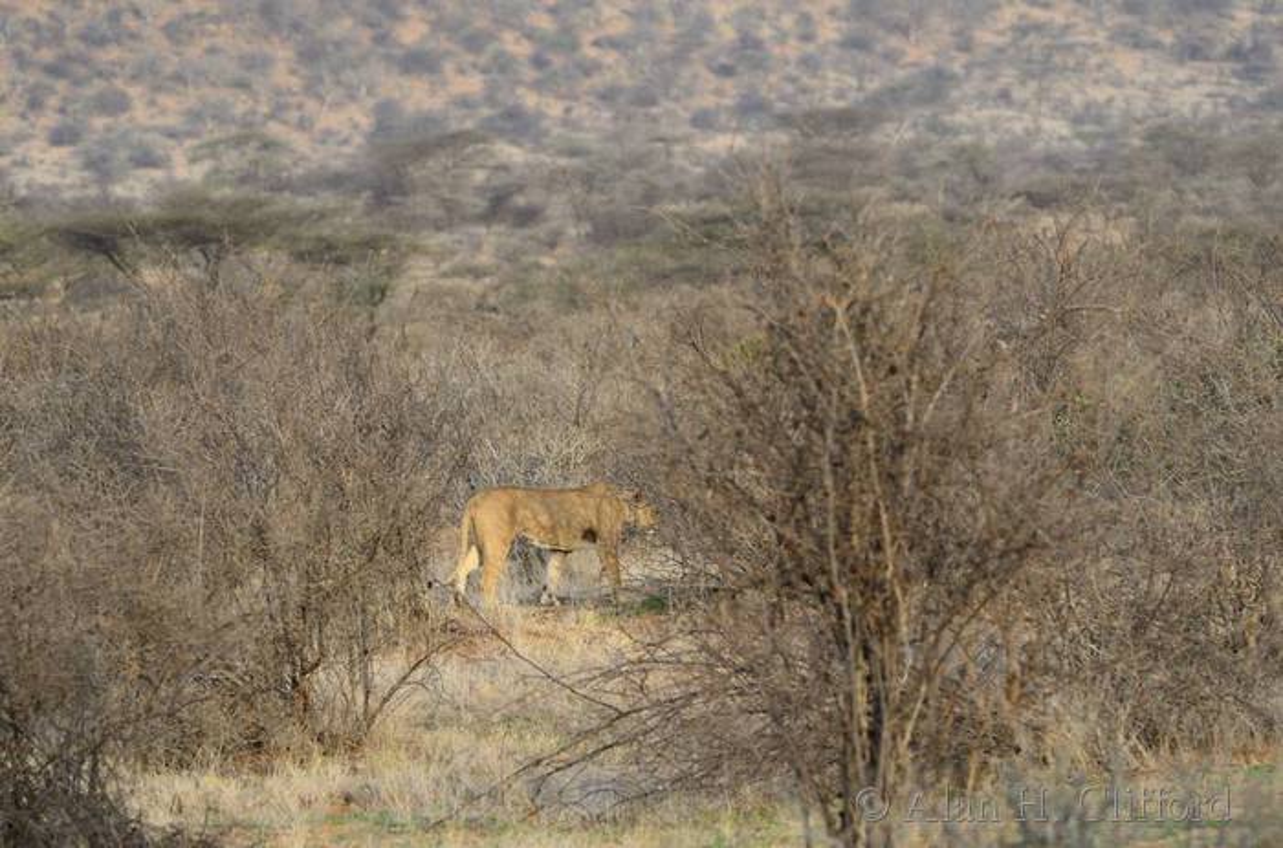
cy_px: 424
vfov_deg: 4.6
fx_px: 10665
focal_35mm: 300
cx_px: 642
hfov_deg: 6.9
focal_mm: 200
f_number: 5.3
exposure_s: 1/640
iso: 450
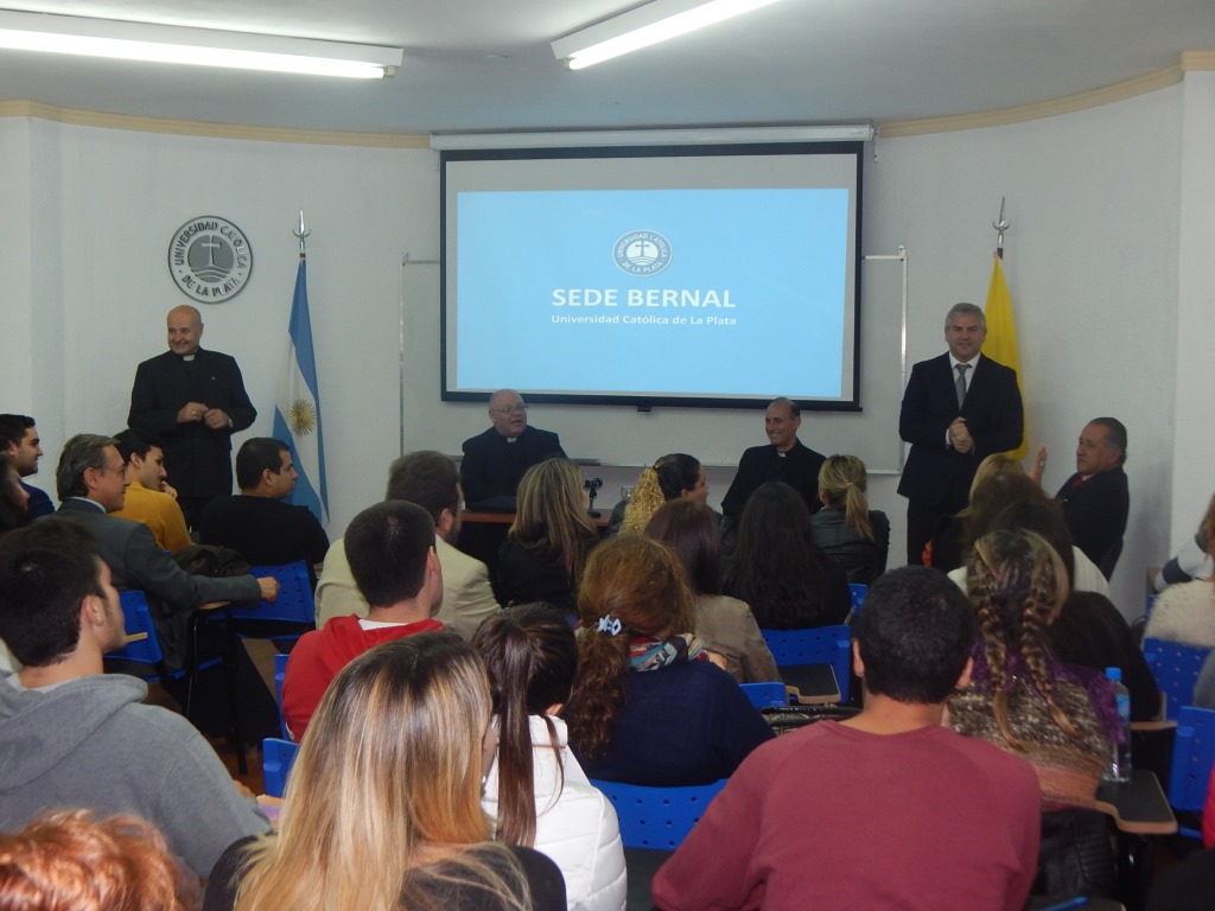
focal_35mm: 48
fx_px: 1685
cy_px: 456
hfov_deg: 39.7
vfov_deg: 30.3
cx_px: 608
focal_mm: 8.6
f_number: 3.7
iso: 200
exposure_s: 1/30
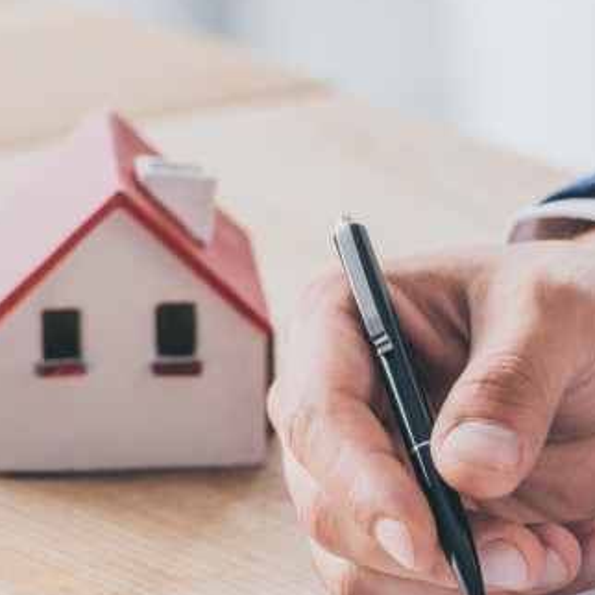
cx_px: 547
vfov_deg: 2.9
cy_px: 313
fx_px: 11804
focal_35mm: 607
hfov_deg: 2.9
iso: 100
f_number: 4.5
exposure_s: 1/200
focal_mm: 200
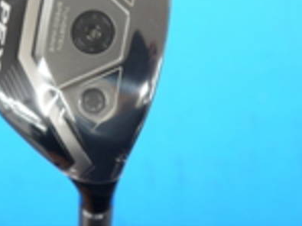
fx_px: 706
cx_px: 83
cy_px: 44
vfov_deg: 18.0
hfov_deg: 23.9
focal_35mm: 81
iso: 500
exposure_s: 1/60
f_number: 4.6
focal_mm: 25
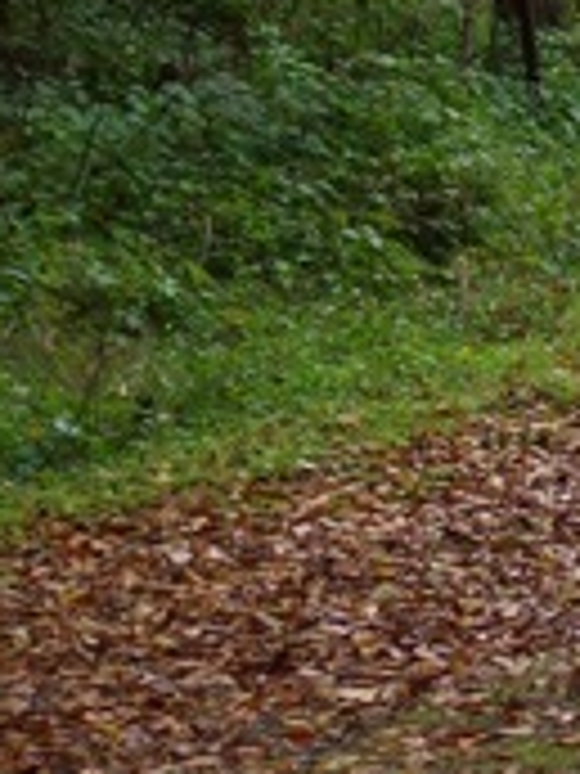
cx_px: 1502
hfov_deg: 4.8
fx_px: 6657
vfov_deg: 6.6
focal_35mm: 298
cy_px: -166
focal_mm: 35
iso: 125
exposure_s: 1/250
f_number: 2.8
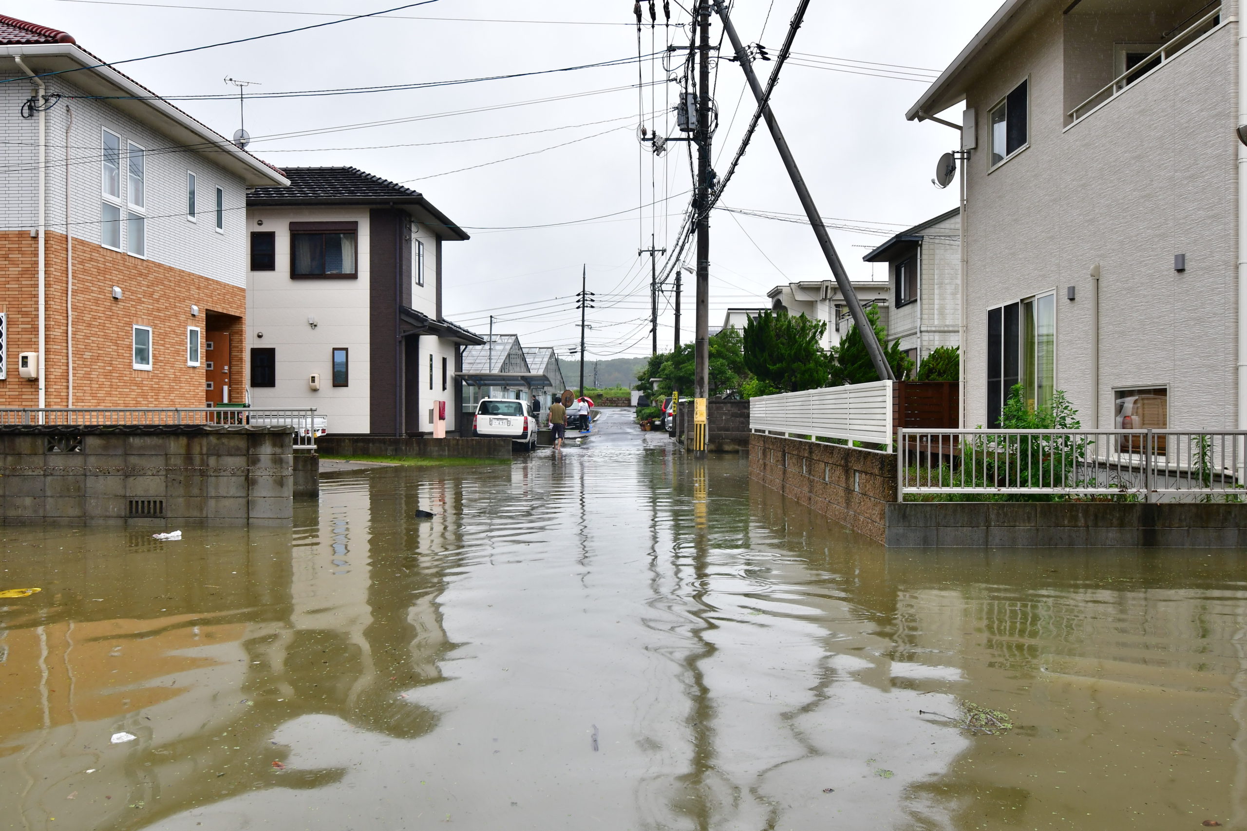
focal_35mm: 30
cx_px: 624
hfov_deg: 61.9
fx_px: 1039
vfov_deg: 43.6
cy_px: 416
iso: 320
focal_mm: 20
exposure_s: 1/320
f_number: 8
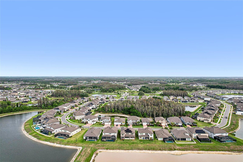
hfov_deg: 78.6
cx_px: 122
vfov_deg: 57.2
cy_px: 81
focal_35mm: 22
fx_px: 148
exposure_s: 1/2500
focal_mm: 8.4
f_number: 2.8
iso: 110
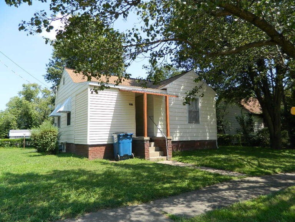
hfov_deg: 69.4
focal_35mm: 25
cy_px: 111
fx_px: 213
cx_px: 148
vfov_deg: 54.9
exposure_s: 1/400
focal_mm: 4.5
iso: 80
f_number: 3.1
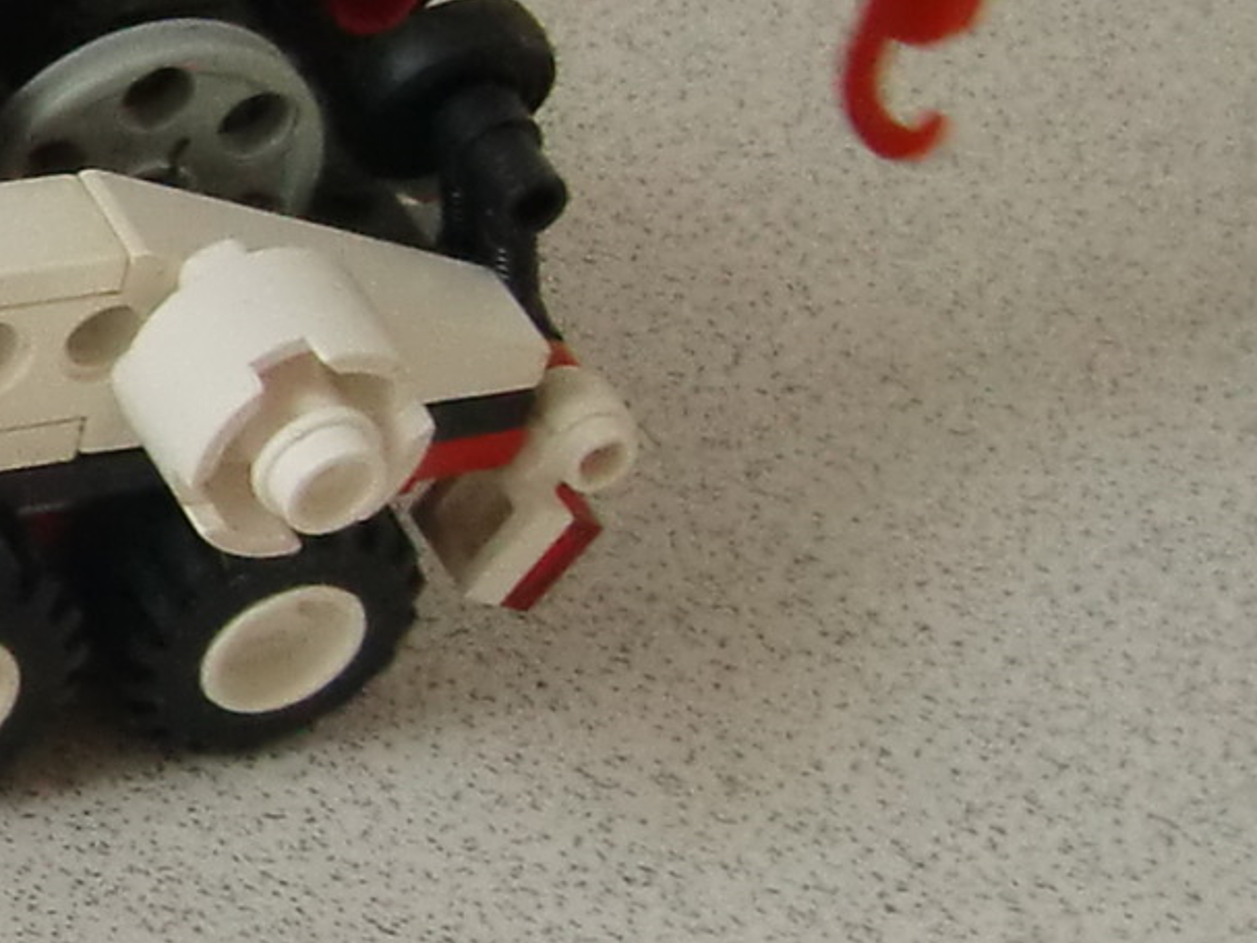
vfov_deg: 11.4
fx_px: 4683
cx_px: -731
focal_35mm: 129
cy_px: 166
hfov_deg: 14.1
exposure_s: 1/60
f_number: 3.2
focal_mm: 4.3
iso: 125
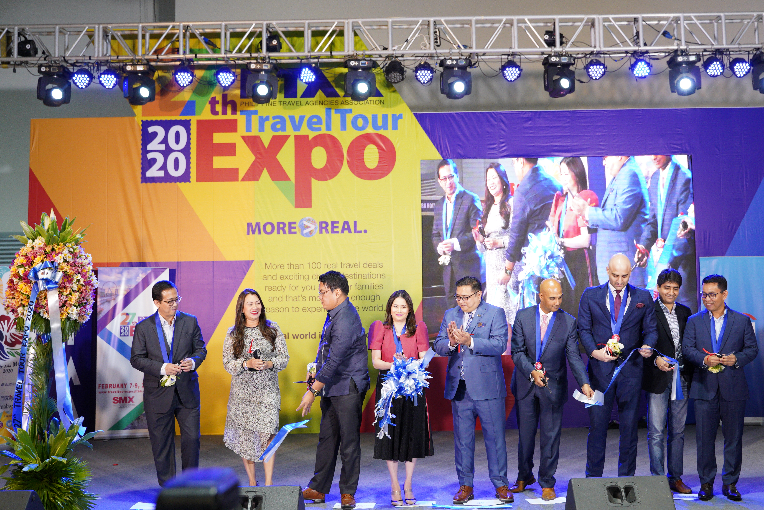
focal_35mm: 43
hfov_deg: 45.4
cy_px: 247
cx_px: 421
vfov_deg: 31.2
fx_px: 912
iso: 2000
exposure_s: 1/200
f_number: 3.5
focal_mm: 35
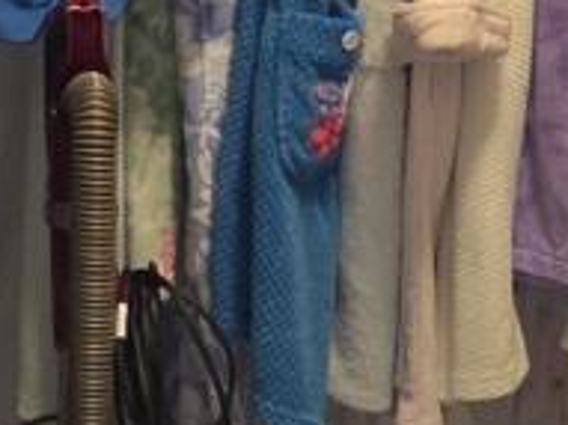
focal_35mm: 181
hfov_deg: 10.9
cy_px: -239
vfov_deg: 8.0
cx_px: 217
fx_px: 2968
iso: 640
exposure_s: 1/120
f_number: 1.8
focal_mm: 5.4
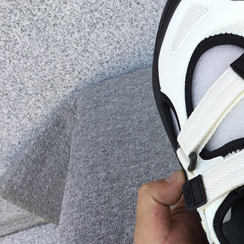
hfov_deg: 25.7
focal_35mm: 62
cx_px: 267
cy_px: 164
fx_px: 494
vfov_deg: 27.5
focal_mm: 3.3
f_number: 2.4
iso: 25
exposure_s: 1/192
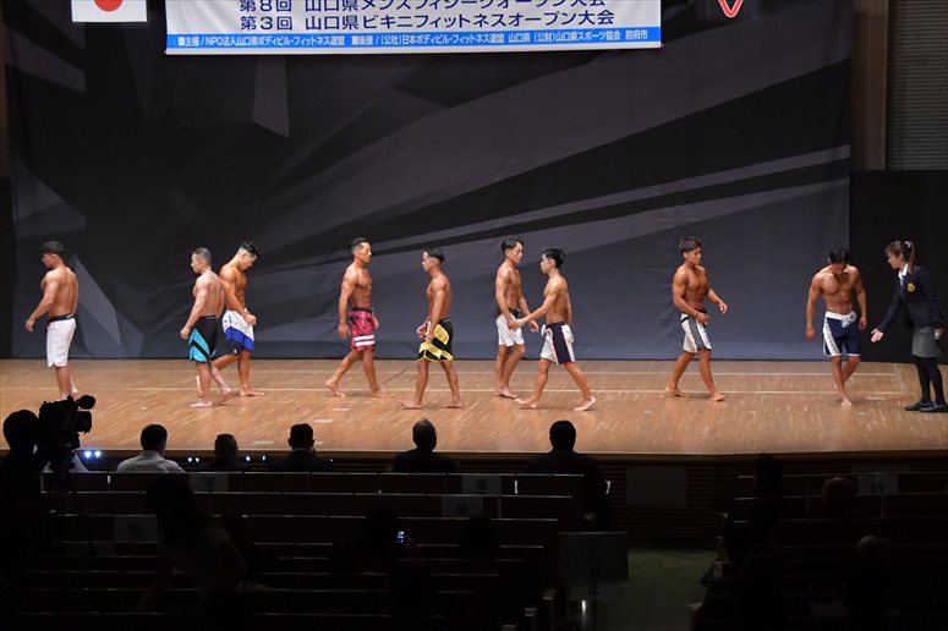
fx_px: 2290
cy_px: 316
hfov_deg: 23.4
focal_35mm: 87
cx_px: 474
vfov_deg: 15.7
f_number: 5.6
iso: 6400
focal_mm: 58
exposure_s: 1/400
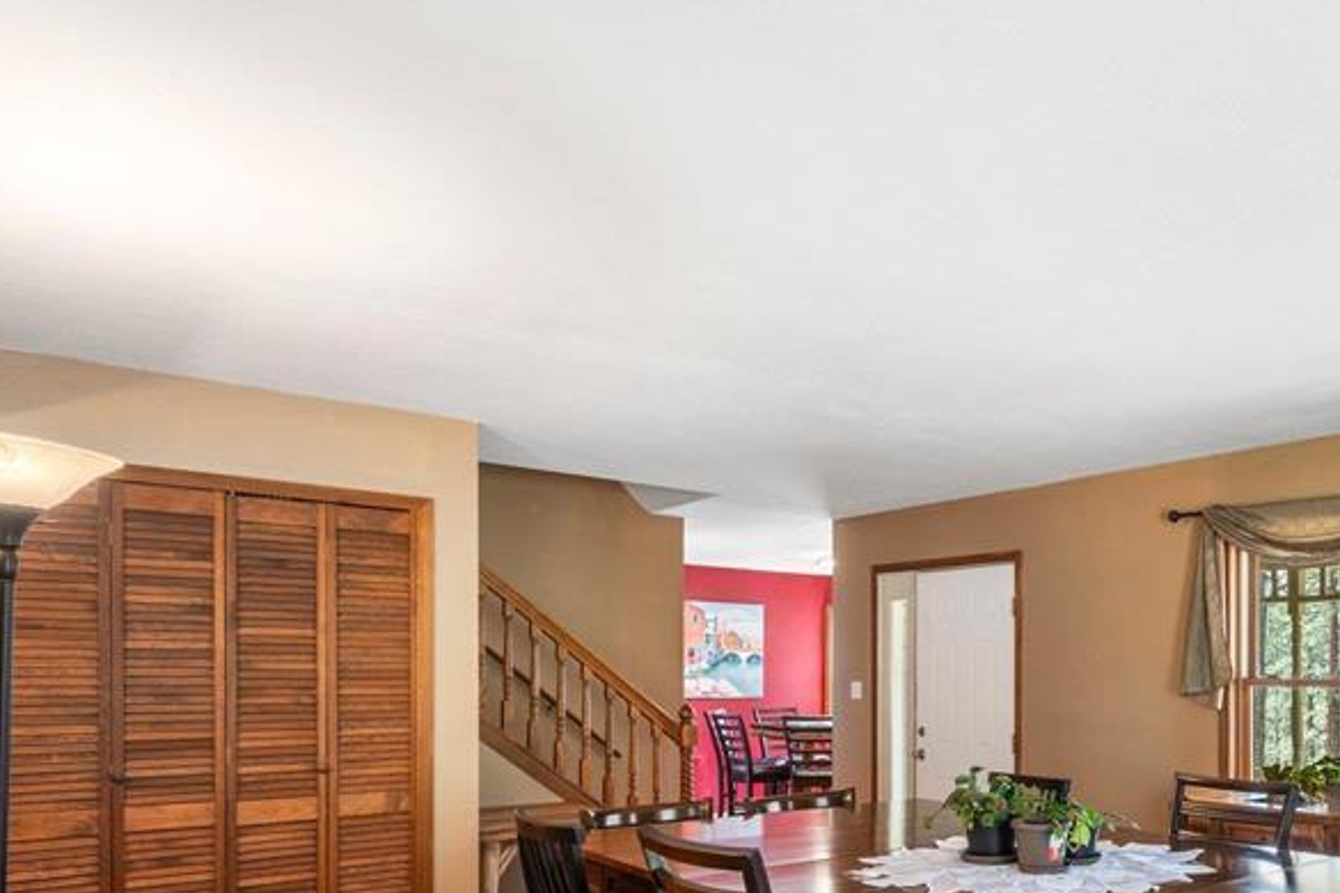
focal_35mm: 28
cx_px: 1104
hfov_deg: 59.4
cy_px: 694
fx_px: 1042
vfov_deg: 44.5
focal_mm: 16
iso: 400
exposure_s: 1/5
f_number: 8
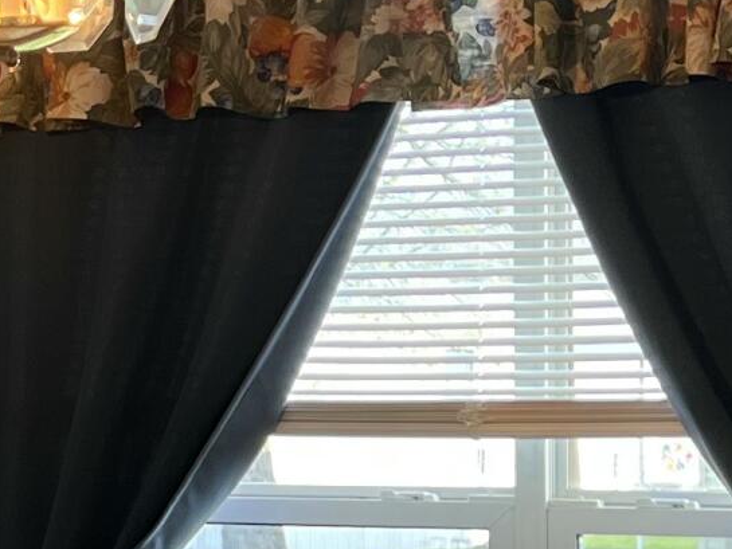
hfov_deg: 12.4
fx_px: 3025
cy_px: 482
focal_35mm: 143
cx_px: -655
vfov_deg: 10.3
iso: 100
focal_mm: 5.7
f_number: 1.5
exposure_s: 1/120
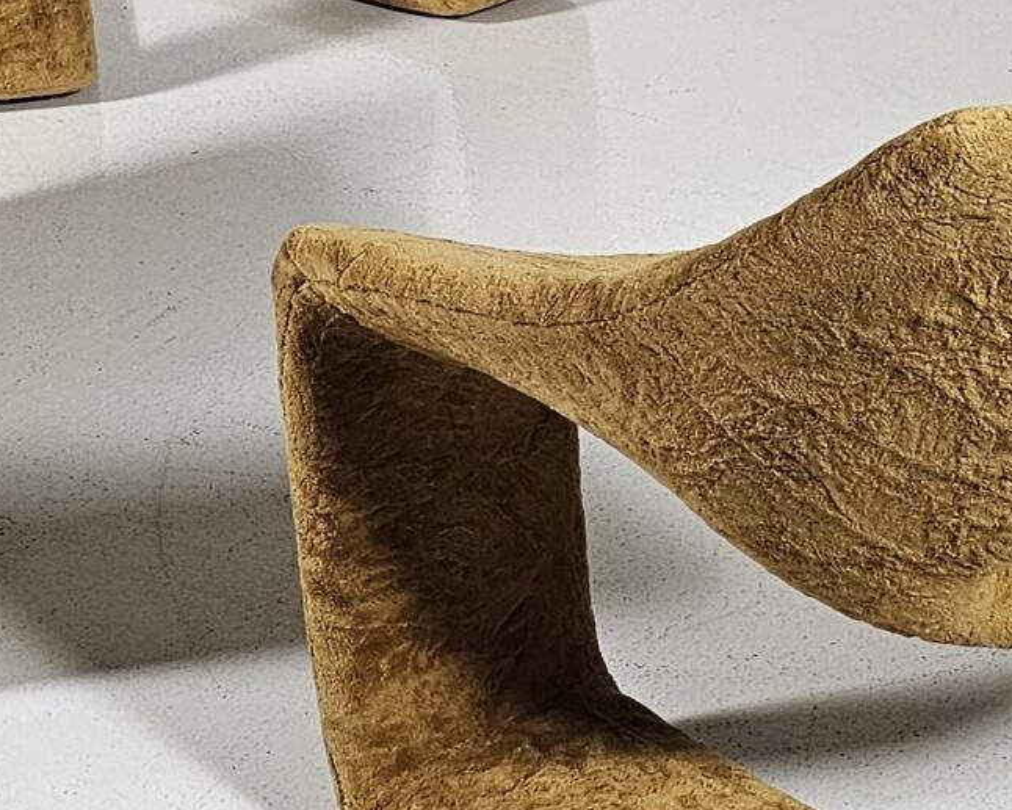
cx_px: 467
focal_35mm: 89
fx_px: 2666
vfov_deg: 17.3
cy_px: 312
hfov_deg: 21.5
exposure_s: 1/100
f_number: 1.7
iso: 400
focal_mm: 6.3
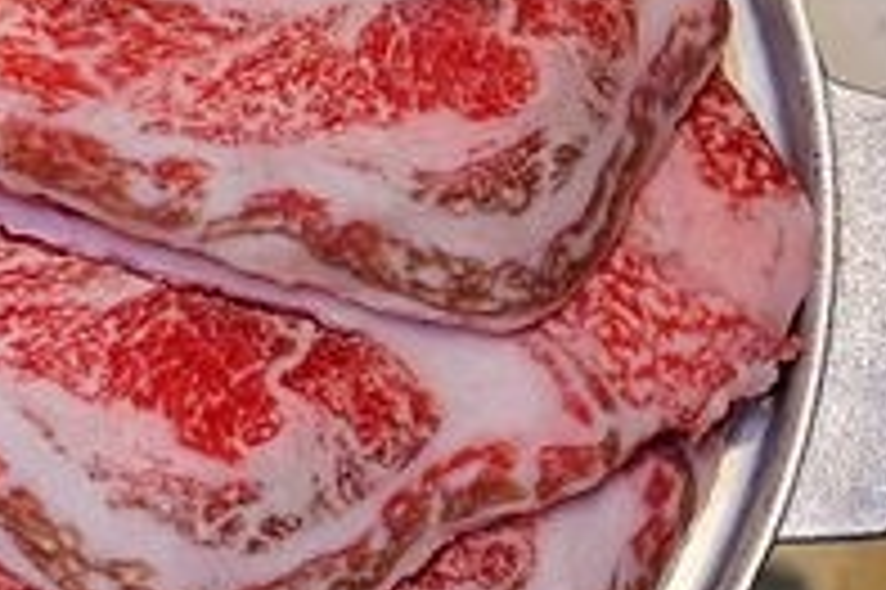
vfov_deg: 9.6
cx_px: 369
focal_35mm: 142
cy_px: 259
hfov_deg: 14.5
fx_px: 3492
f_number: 3.5
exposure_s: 1/80
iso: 125
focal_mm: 15.94
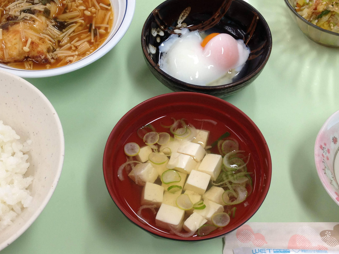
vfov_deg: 26.6
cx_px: 152
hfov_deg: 34.9
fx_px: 539
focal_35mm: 55
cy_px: 127
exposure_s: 1/40
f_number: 2.4
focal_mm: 4.28
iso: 64
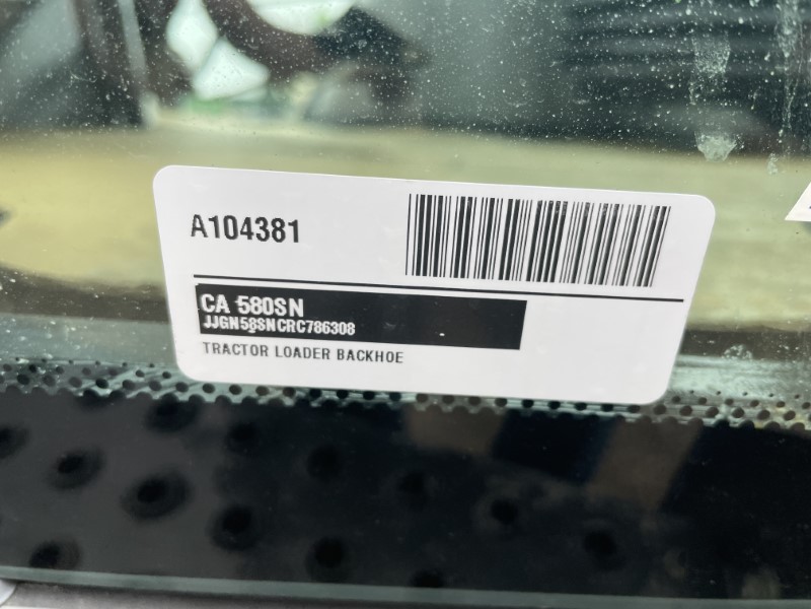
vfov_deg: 53.1
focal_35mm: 26
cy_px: 304
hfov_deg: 67.3
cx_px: 406
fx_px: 609
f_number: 1.6
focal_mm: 4.2
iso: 32
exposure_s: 1/323
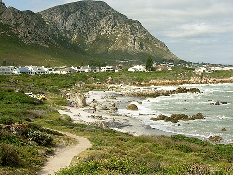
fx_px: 323
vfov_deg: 30.3
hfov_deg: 39.7
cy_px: 85
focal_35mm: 48
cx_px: 115
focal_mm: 9.52
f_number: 9
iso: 64
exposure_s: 1/400
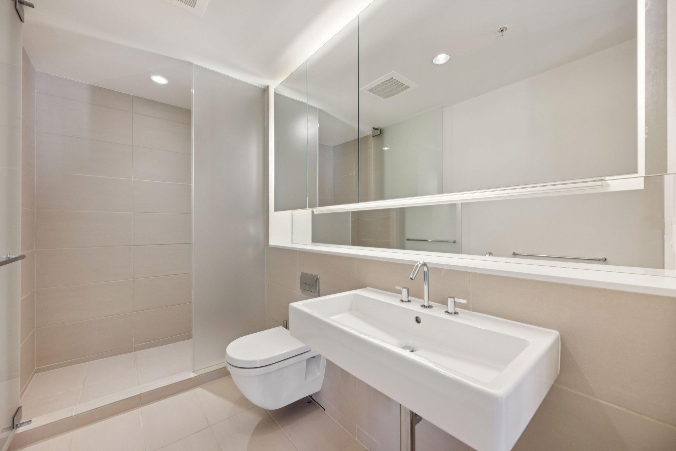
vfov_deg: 81.2
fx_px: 263
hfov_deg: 104.3
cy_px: 226
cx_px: 338
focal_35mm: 14
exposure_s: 1/50
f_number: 7.1
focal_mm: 14
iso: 400
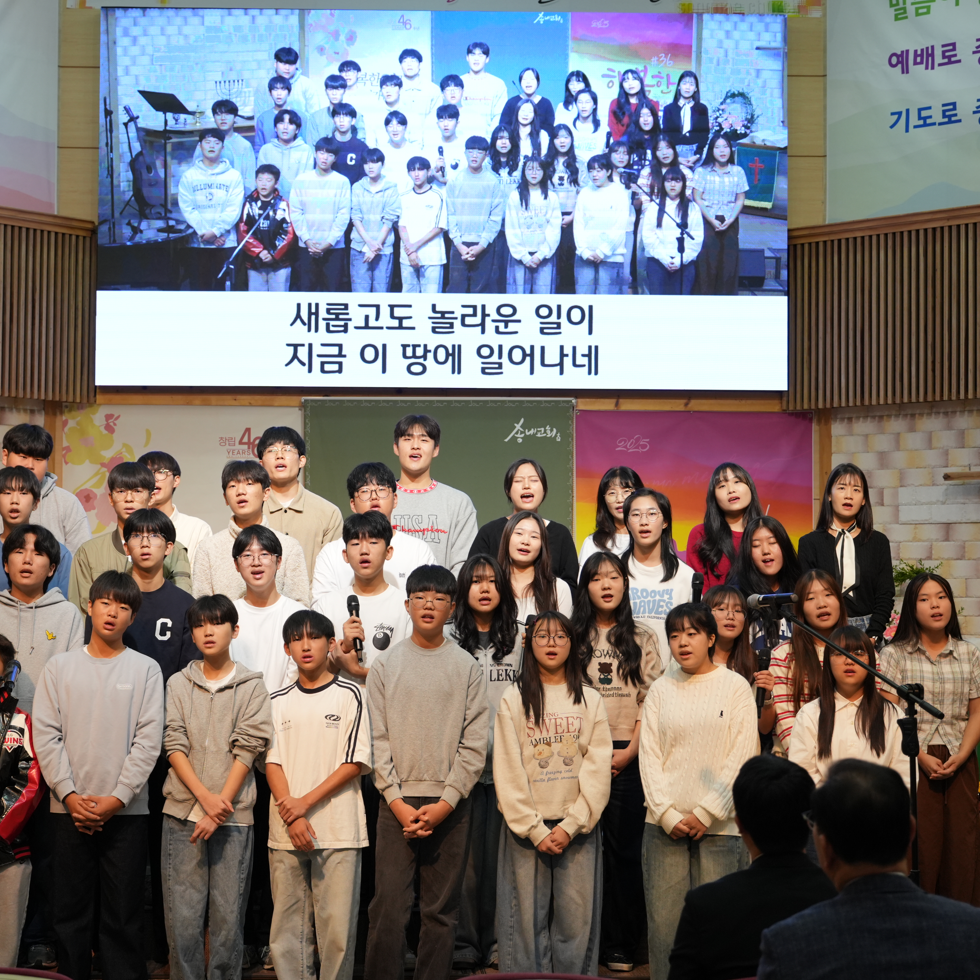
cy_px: 490
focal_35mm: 69
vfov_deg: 25.0
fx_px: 2210
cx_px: 386
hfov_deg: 25.0
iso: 1000
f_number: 4
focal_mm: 54
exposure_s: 1/160
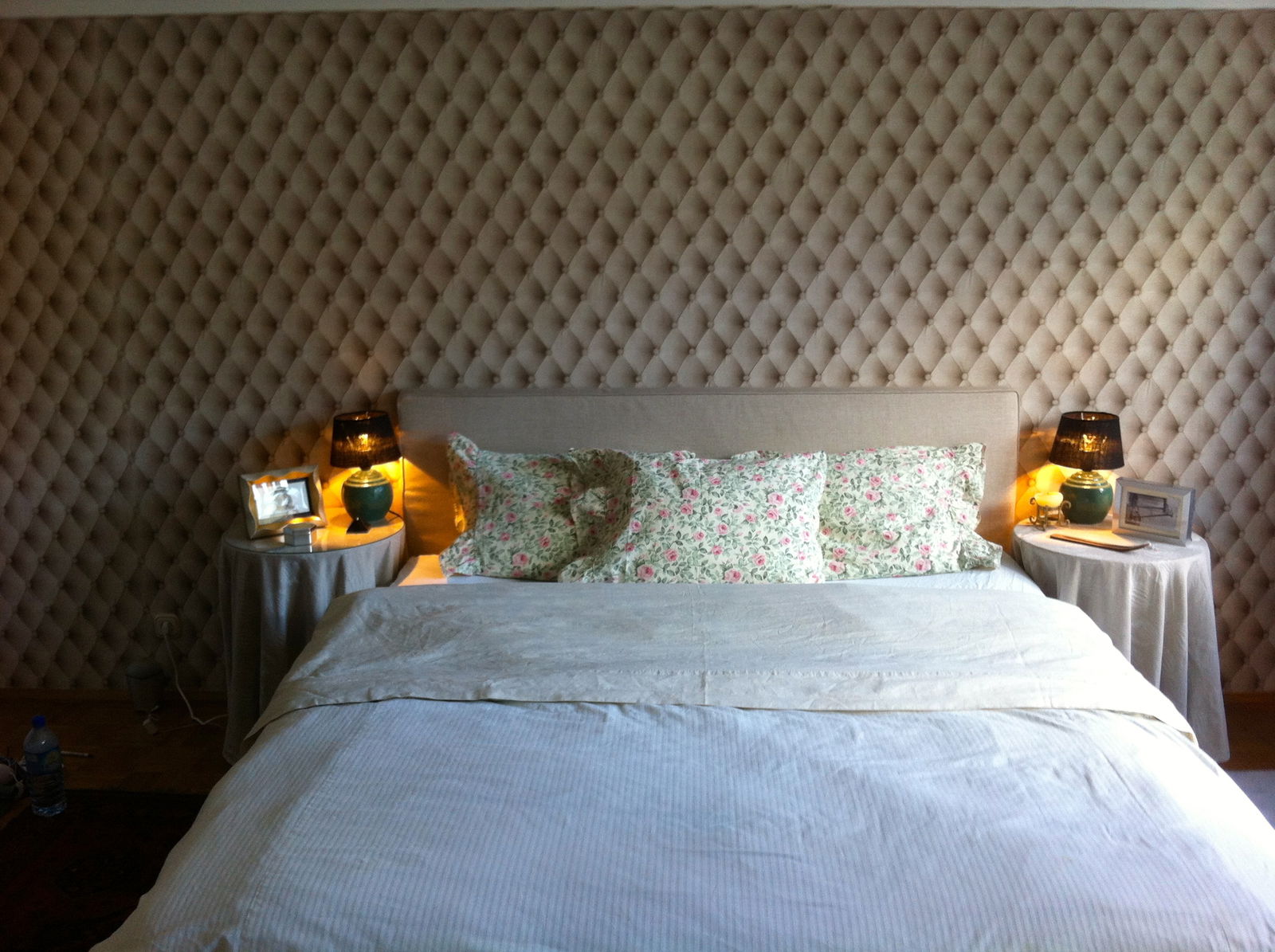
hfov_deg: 52.7
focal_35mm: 35
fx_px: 1287
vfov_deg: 40.6
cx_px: 638
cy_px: 476
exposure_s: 1/17
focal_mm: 3.85
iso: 80
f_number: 2.8
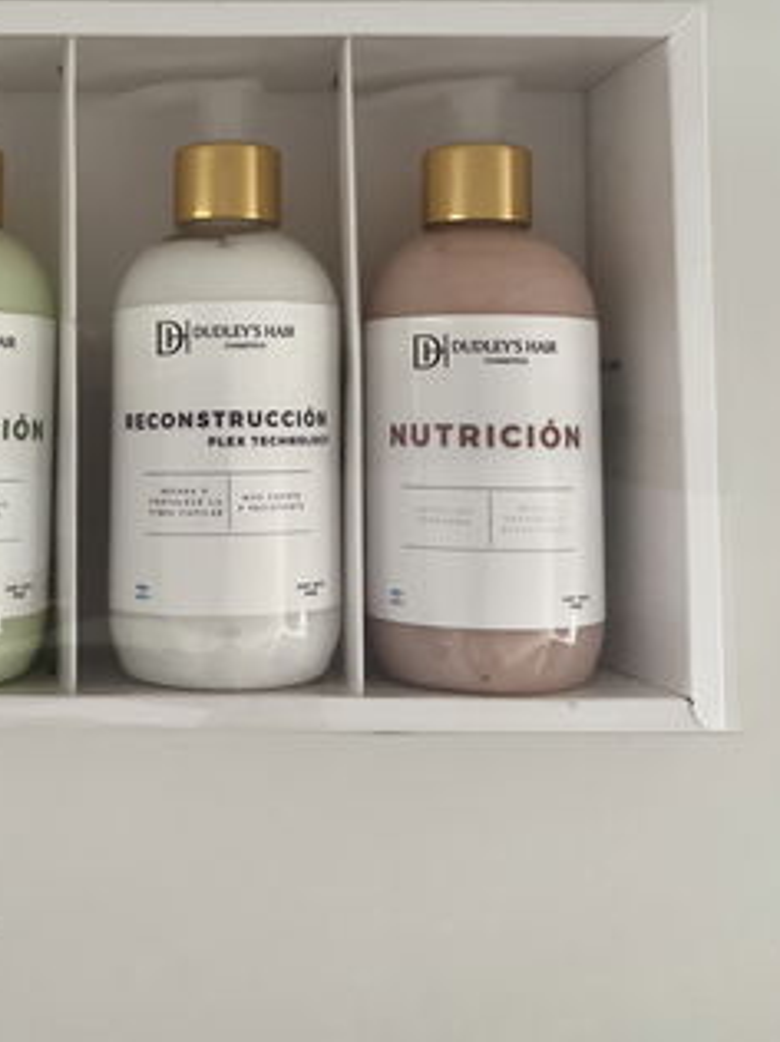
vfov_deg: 41.9
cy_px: 286
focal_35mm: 44
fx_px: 1323
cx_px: 215
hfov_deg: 32.4
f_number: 1.5
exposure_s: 1/60
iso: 500
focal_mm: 5.7
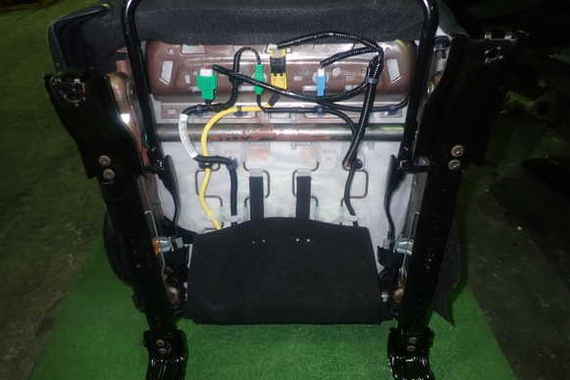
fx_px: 427
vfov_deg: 47.9
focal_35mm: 27
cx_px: 278
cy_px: 190
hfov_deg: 67.4
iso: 200
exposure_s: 1/30
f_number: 2
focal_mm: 4.5
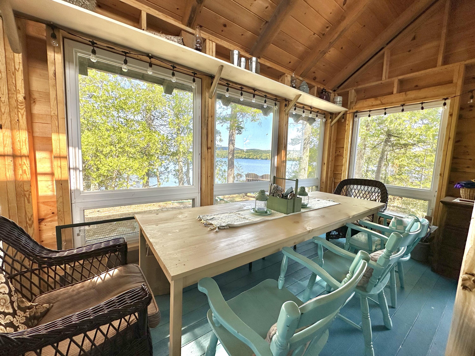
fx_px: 192
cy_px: 178
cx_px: 238
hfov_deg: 102.1
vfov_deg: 85.7
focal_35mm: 14
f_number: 2.2
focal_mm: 2.22
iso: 40
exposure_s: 1/367
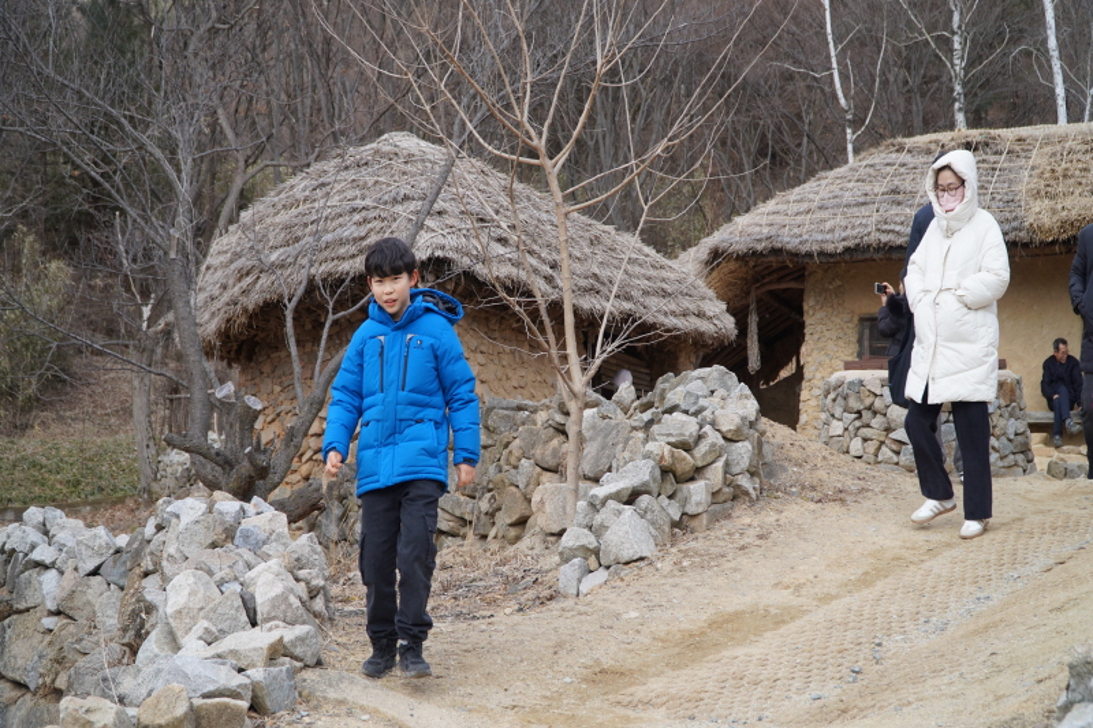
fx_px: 1502
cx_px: 546
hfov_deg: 40.0
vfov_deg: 27.2
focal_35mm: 50
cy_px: 364
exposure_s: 1/400
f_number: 4.5
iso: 100
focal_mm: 33
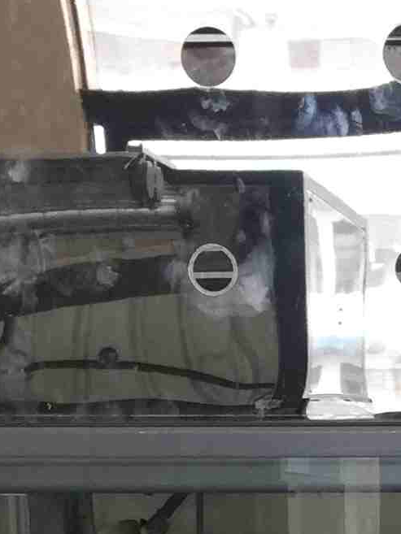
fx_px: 2223
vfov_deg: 12.5
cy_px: 967
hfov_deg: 10.1
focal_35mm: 144
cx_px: 480
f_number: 2.2
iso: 40
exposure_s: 1/33
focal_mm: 4.15
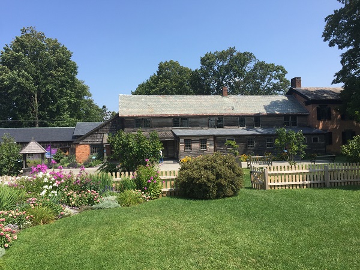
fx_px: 302
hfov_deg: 61.7
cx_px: 180
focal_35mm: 29
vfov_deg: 48.2
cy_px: 135
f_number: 2.2
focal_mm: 4.15
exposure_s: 1/1647
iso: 32
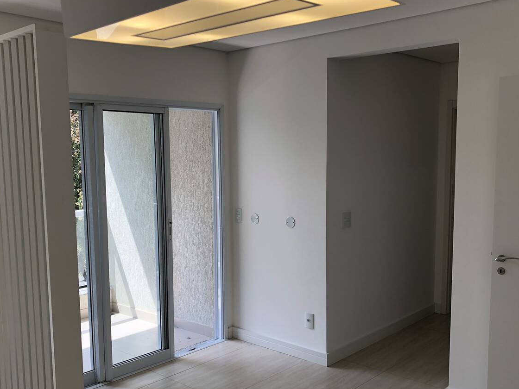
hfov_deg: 51.3
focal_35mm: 36
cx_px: 247
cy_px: 230
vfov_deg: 39.5
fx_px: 540
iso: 20
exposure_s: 1/322
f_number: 1.8
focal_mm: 4
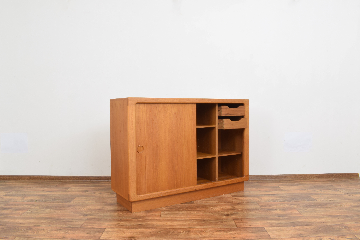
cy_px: 120
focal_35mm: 30
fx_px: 300
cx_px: 180
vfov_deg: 43.6
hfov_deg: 61.9
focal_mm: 20
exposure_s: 4
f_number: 22
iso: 100
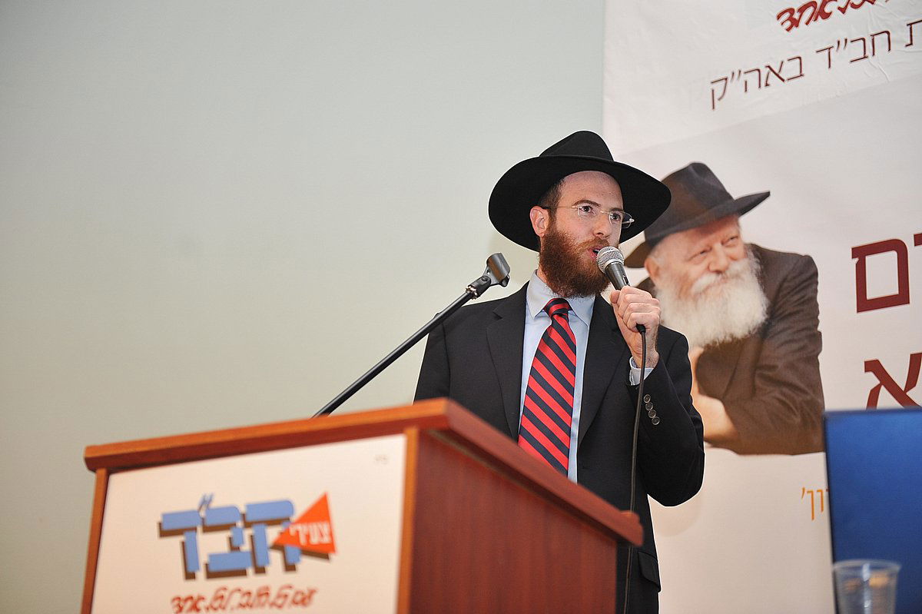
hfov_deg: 28.9
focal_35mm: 70
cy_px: 307
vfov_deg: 19.4
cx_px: 461
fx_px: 1792
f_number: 2.8
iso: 1100
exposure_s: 1/100
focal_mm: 70
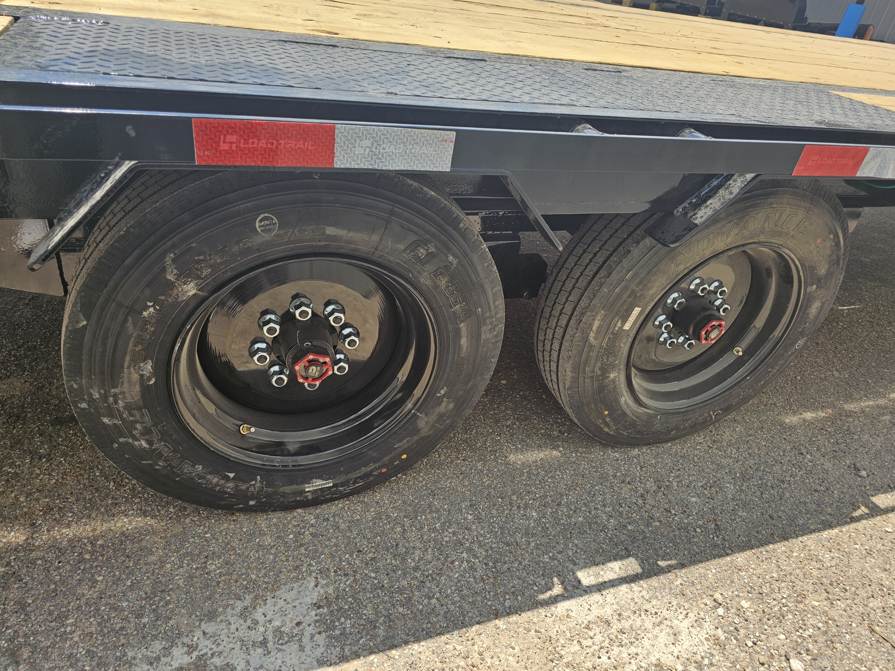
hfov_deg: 73.9
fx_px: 595
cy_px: 336
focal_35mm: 23
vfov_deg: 58.9
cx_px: 448
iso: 16
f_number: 1.7
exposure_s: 1/518
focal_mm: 6.3
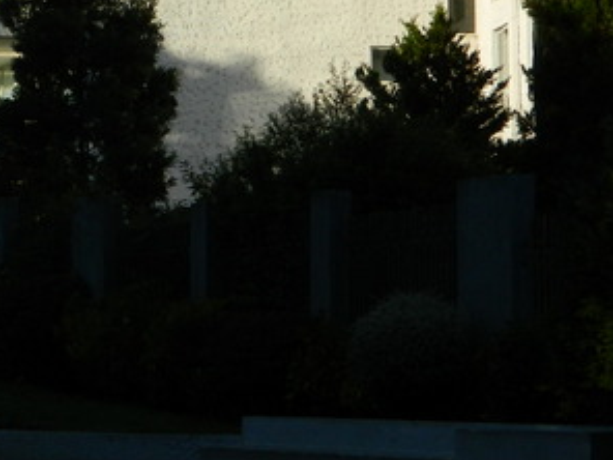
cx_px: -12
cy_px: -60
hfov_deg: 10.4
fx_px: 3347
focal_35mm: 189
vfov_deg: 7.8
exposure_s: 1/800
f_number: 4
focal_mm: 12.6
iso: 80
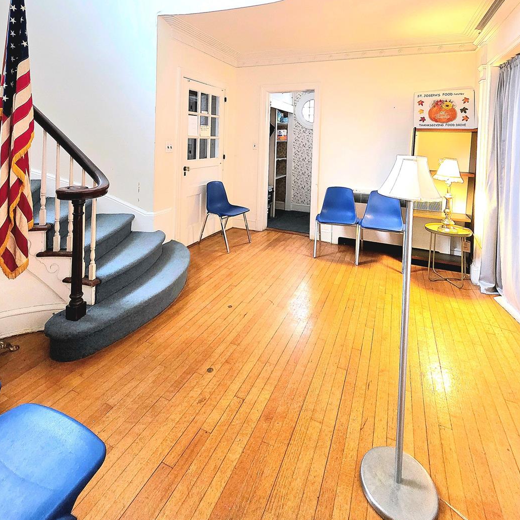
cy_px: 150
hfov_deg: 83.9
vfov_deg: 79.4
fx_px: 289
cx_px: 269
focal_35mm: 17
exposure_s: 1/60.2
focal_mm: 2.2
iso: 500
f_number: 1.9
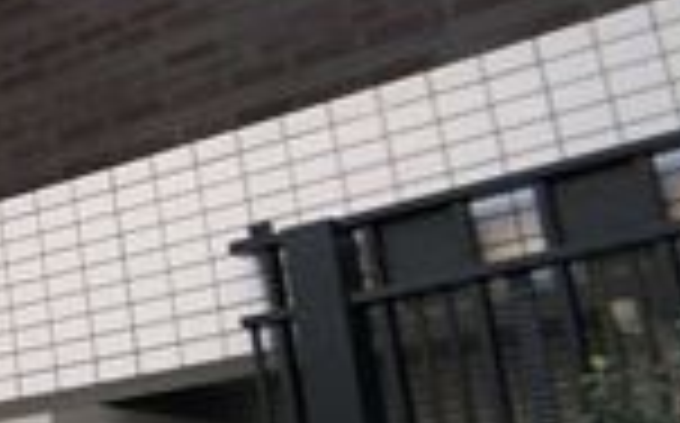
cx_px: -333
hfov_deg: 15.3
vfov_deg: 10.3
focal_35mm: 126
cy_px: 81
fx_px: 2332
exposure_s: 1/114
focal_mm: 3.99
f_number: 1.8
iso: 20
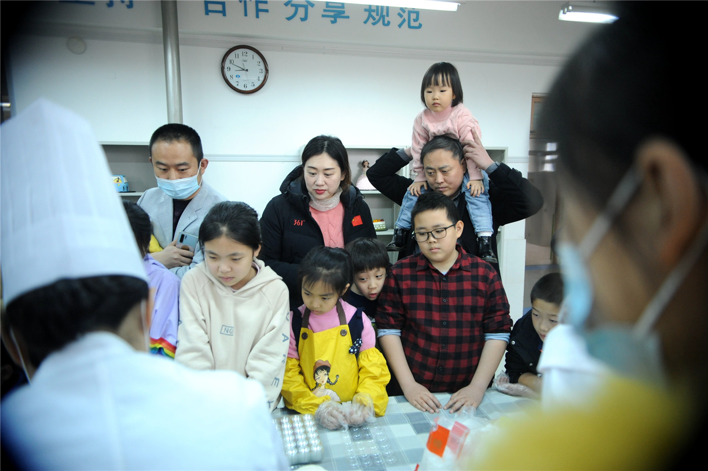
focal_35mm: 23
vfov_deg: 55.0
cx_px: 354
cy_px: 236
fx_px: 452
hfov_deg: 76.1
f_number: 2.8
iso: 2000
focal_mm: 23
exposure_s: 1/400
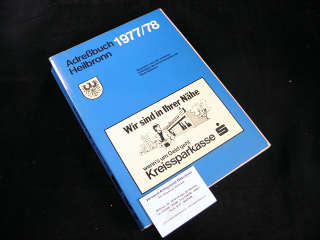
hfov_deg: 60.0
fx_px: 277
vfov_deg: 46.8
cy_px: 120
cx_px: 160
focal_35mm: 30
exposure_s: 1/30
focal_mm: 5.5
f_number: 3.6
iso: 160
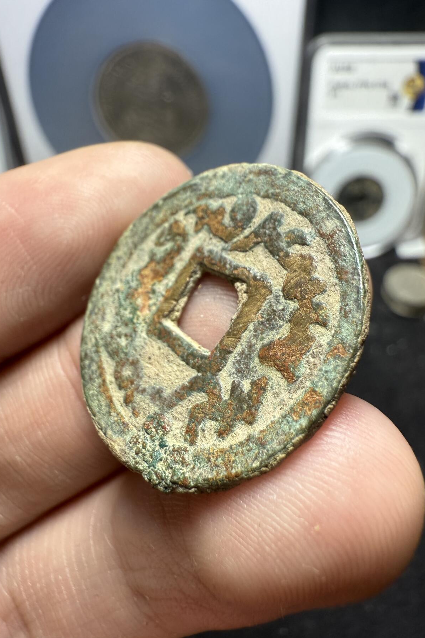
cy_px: 319
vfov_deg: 71.5
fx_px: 443
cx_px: 223
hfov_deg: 51.3
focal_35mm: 25
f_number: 2.2
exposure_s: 1/99
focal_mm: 2.22
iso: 125
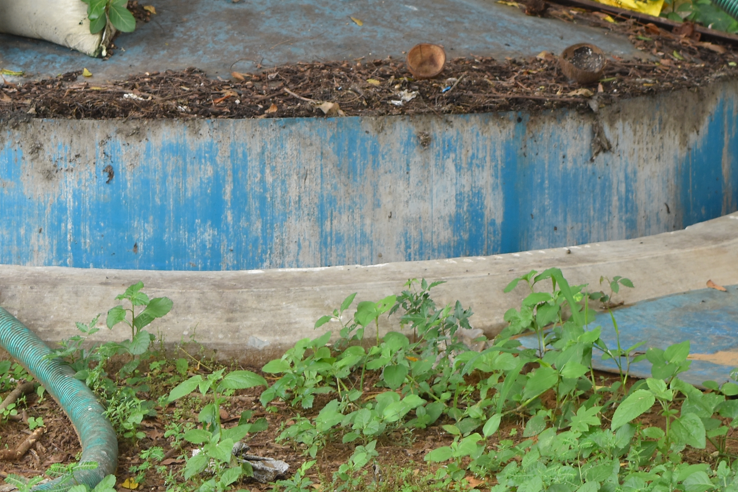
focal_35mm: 166
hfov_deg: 12.4
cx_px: 264
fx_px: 3403
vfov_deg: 8.2
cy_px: 7
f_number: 5.3
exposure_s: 1/60
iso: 160
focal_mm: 48
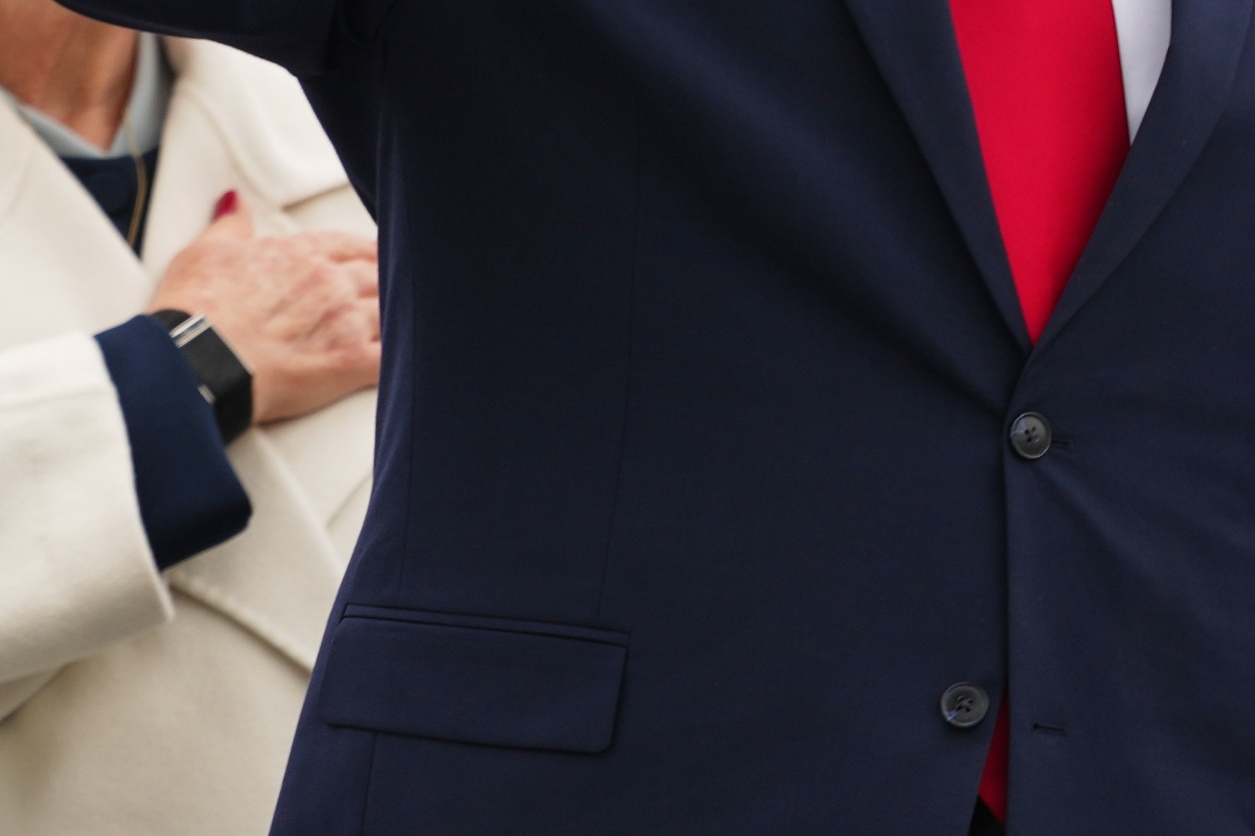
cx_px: 1386
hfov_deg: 1.4
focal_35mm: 1446
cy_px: 232
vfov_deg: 1.0
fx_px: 50401
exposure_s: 1/500
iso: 80
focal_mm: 300
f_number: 2.8
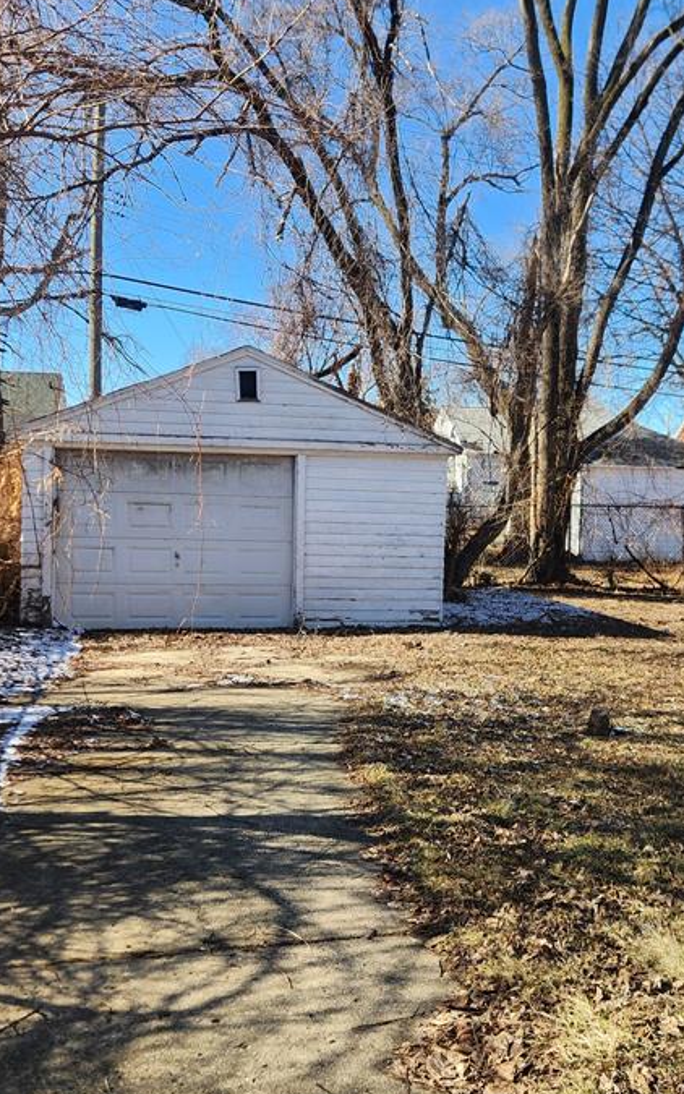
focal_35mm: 37
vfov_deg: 52.7
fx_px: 1103
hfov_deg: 34.1
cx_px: 462
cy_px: 596
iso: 20
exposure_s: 1/673
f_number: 1.8
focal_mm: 5.4
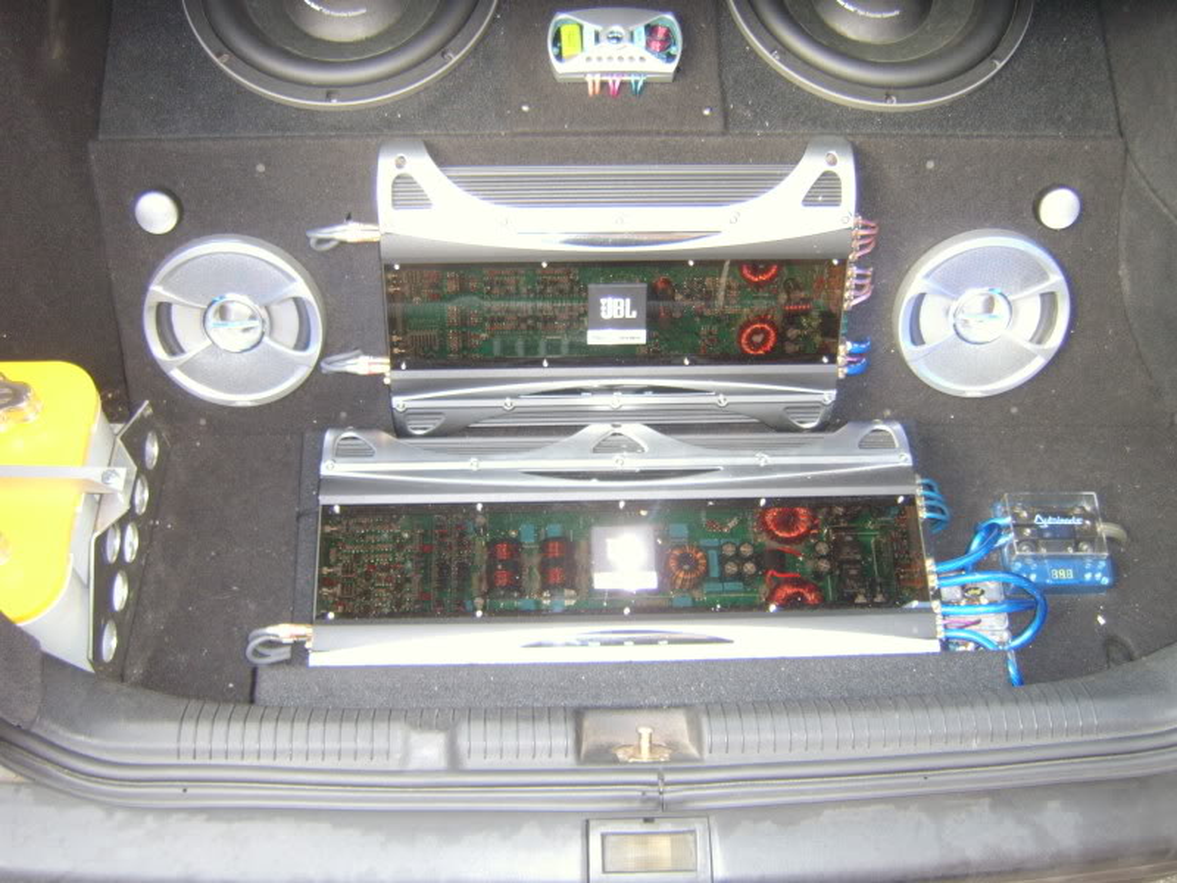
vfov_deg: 45.4
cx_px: 588
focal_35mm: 31
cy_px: 442
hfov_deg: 58.4
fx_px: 1054
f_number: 2.7
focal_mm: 8.13
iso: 141
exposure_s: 1/30
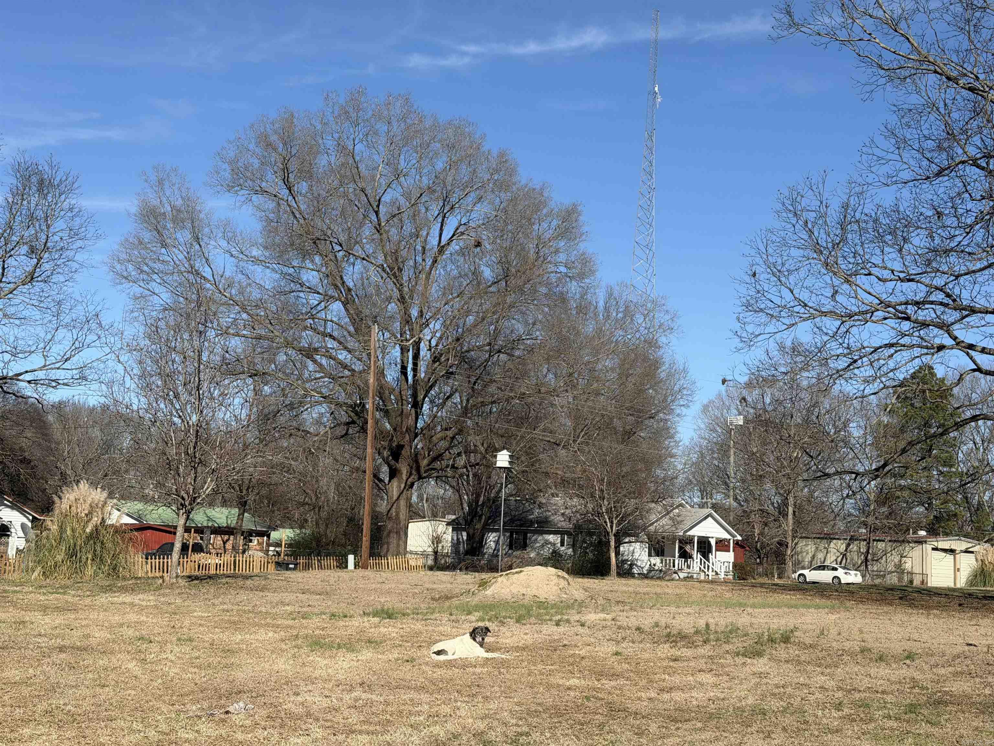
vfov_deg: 30.3
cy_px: 373
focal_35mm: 48
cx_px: 497
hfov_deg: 39.7
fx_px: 1378
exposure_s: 1/4878
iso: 64
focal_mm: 6.76
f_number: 1.78
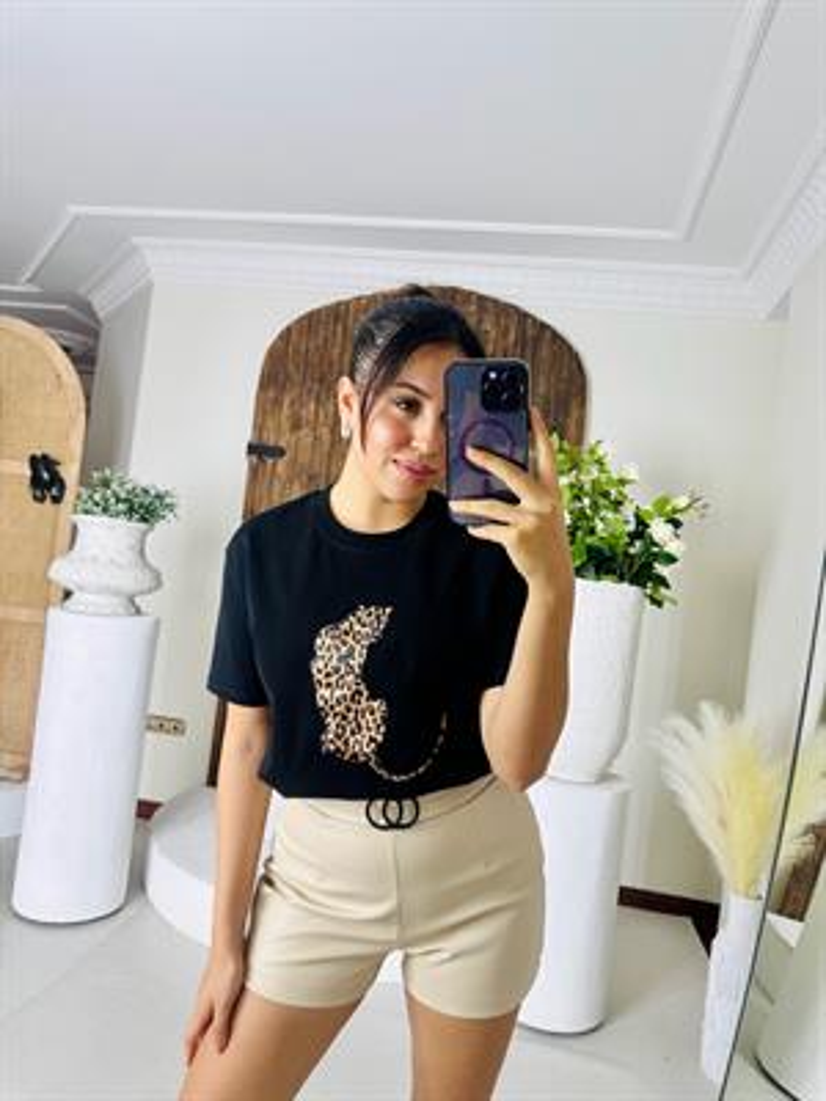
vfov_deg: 71.6
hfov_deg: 56.8
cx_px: 413
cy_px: 550
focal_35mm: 24
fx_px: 764
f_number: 1.78
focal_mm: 6.86
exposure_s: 1/206
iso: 64
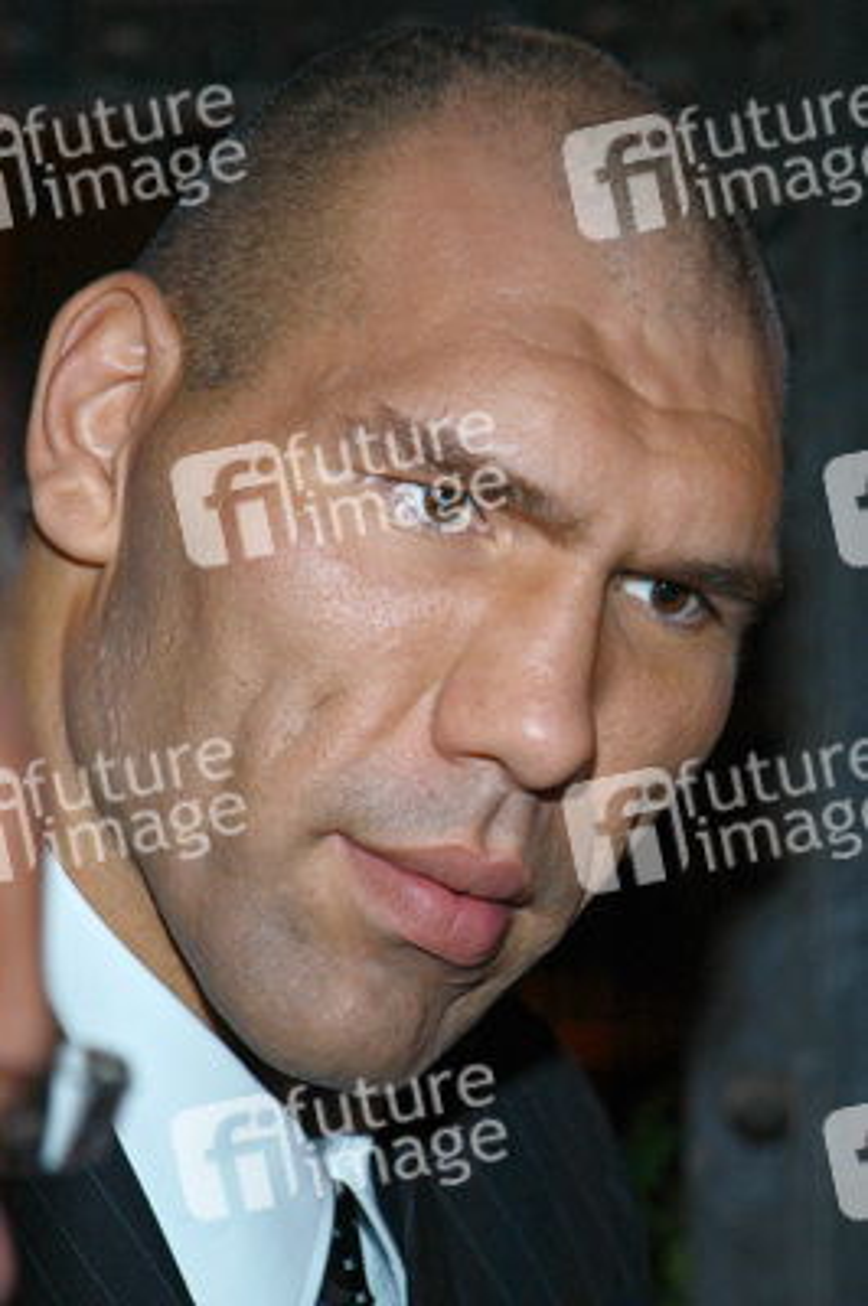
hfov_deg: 7.6
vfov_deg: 11.4
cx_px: 434
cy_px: 653
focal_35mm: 180
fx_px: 6521
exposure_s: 1/30
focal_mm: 120
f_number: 5.6
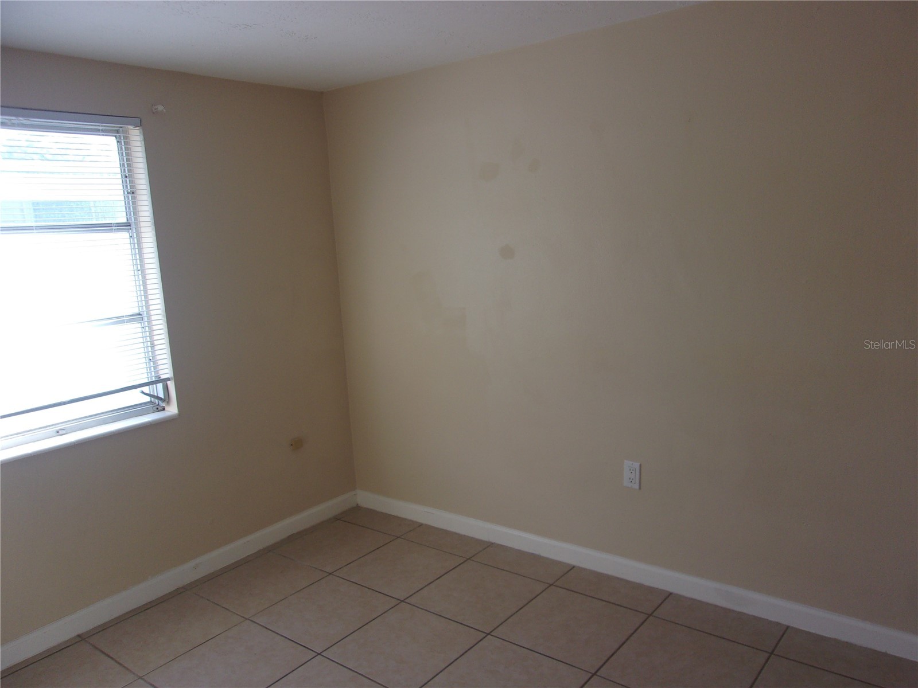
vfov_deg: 51.4
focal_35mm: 27
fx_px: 716
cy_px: 344
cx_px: 459
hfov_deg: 65.3
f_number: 3
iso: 80
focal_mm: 4.9
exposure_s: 1/80
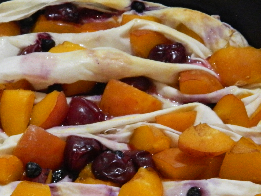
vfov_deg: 13.6
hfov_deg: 18.3
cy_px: 211
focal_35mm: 107
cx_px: 70
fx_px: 807
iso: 400
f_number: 3.6
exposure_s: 1/8
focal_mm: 8.4
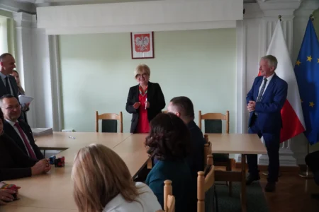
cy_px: 106
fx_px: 306
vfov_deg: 38.4
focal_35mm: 34
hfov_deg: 55.1
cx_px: 160
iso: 2500
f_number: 4
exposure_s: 1/160
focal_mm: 23
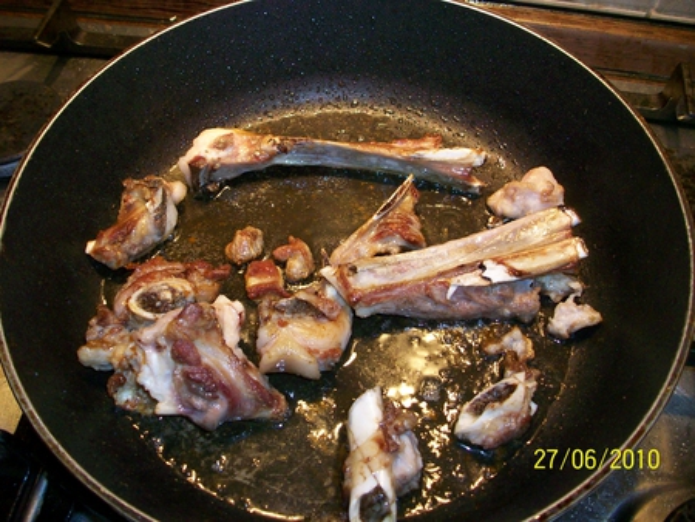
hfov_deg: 53.9
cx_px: 348
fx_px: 683
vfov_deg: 41.8
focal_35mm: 34
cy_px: 261
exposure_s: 1/60
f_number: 2.8
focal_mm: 5.7
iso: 160
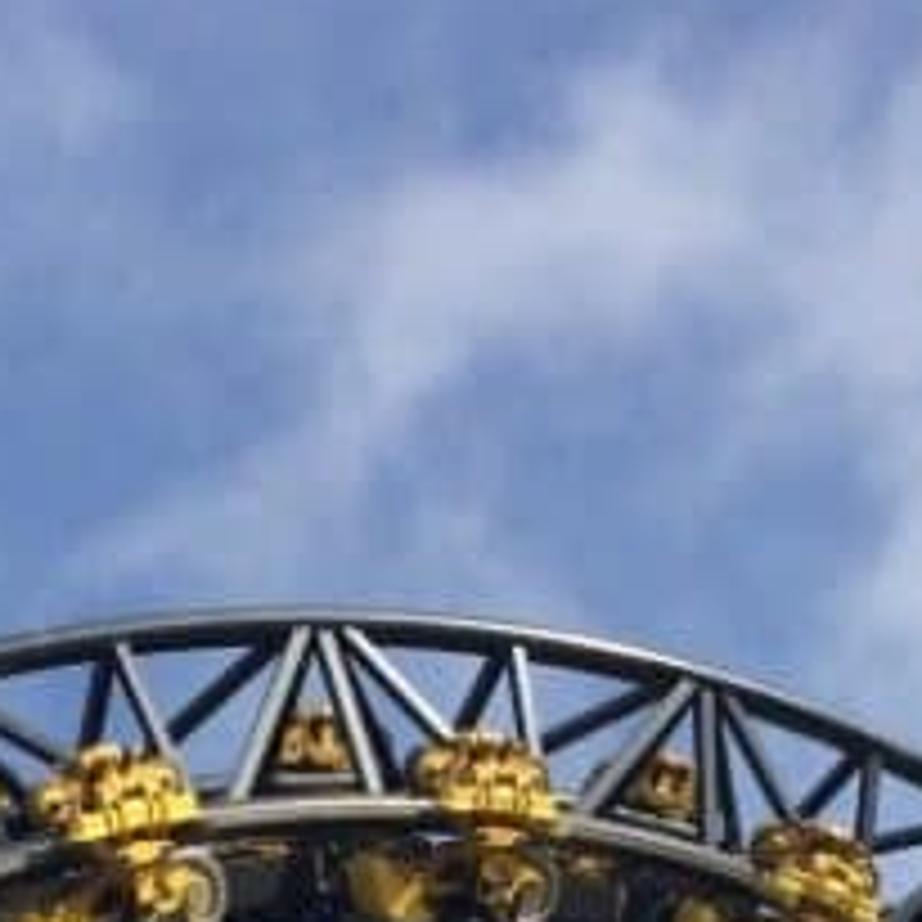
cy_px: 1592
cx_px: 495
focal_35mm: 125
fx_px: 3767
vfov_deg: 12.8
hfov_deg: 14.0
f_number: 2.2
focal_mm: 4.15
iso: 32
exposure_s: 1/2564
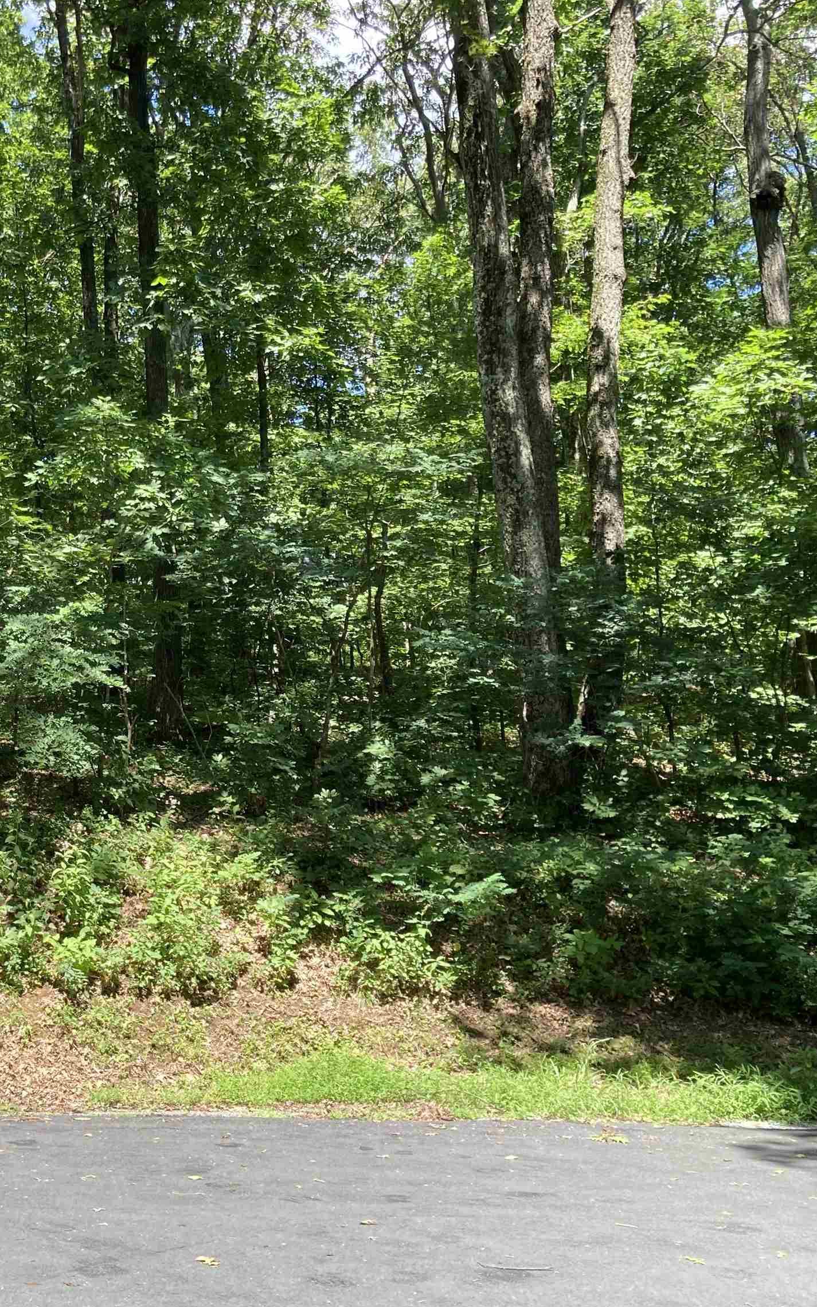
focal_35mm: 40
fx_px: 1425
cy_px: 658
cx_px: 28
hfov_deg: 30.1
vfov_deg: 49.3
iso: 20
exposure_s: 1/257
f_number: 1.8
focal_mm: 3.99
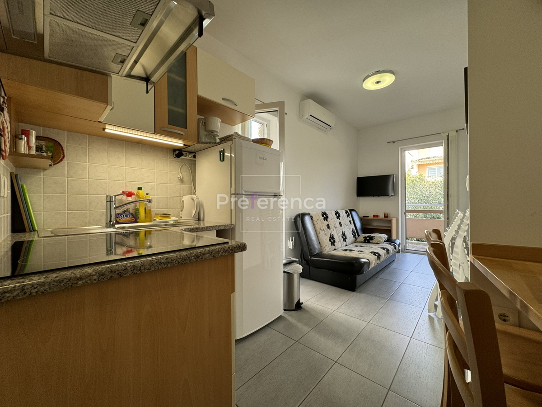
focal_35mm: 14
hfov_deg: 102.1
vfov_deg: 85.7
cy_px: 204
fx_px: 219
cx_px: 271
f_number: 2.2
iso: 80
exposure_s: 1/100
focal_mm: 2.22
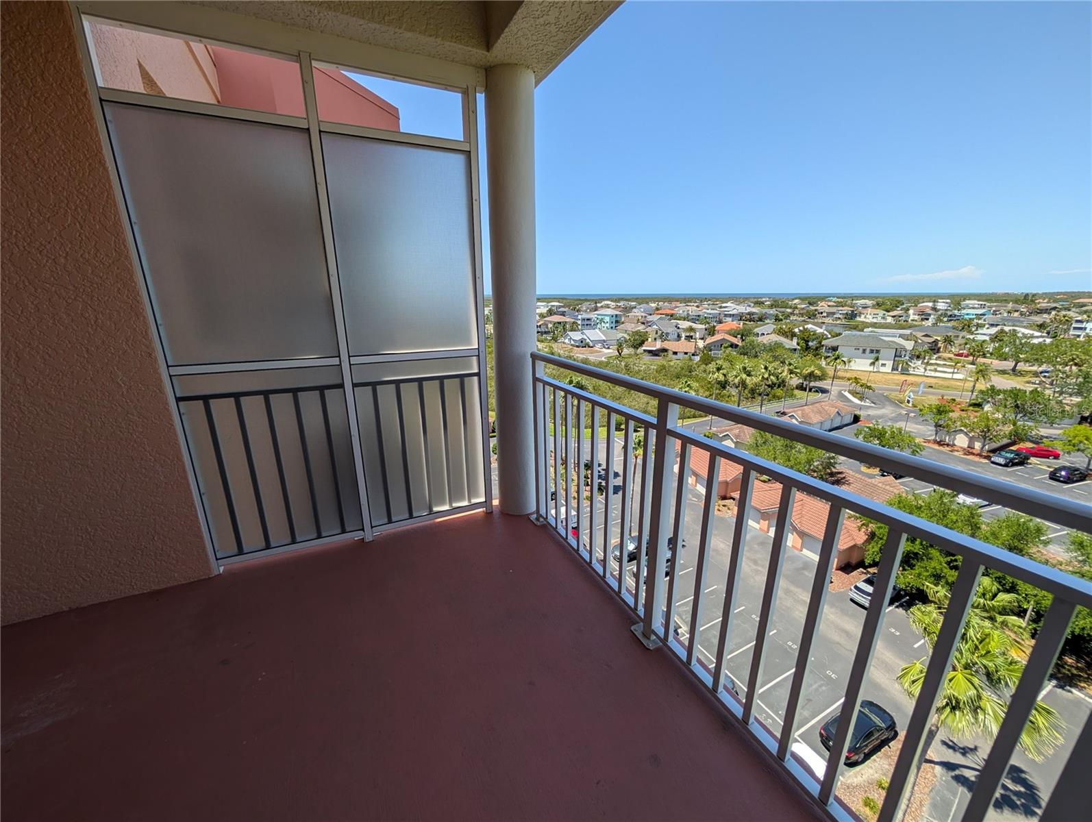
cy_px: 411
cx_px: 546
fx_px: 379
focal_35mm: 12
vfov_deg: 94.6
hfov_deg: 110.5
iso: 55
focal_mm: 2.02
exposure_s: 1/2016
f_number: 1.7
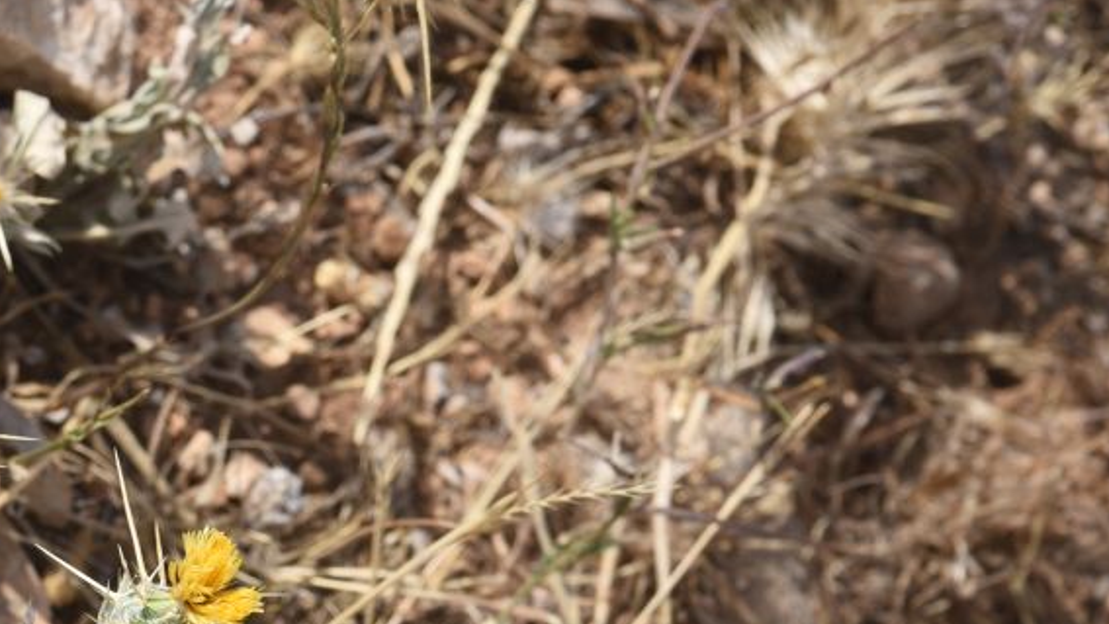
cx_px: -74
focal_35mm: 120
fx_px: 3529
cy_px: 578
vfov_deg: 10.0
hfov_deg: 17.3
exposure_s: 1/160
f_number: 14
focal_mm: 50
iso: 200
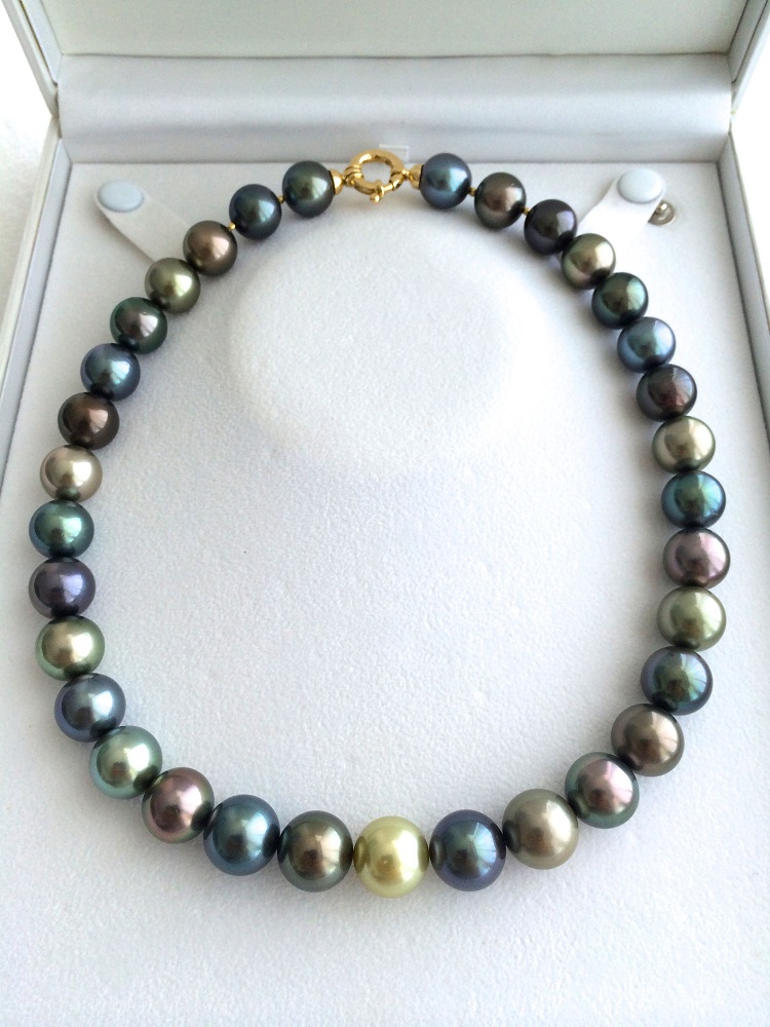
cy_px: 514
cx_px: 385
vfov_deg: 60.0
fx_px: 890
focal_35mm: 30
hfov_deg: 46.8
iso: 50
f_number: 2.2
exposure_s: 1/60
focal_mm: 4.12
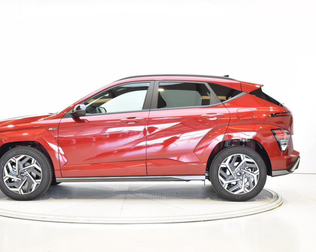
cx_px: 131
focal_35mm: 58
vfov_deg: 26.2
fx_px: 542
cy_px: 126
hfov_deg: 32.4
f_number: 11
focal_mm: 34
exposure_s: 1/1.6
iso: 100
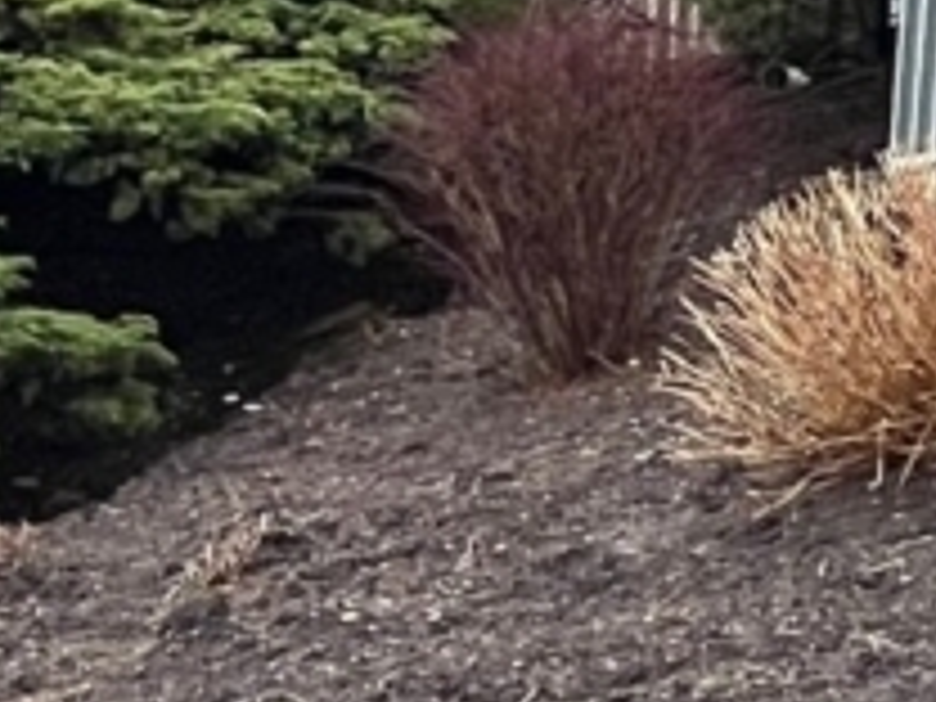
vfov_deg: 2.7
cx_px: -1138
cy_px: 389
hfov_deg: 3.5
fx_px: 15034
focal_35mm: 556
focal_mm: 9
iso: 32
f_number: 2.8
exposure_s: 1/151
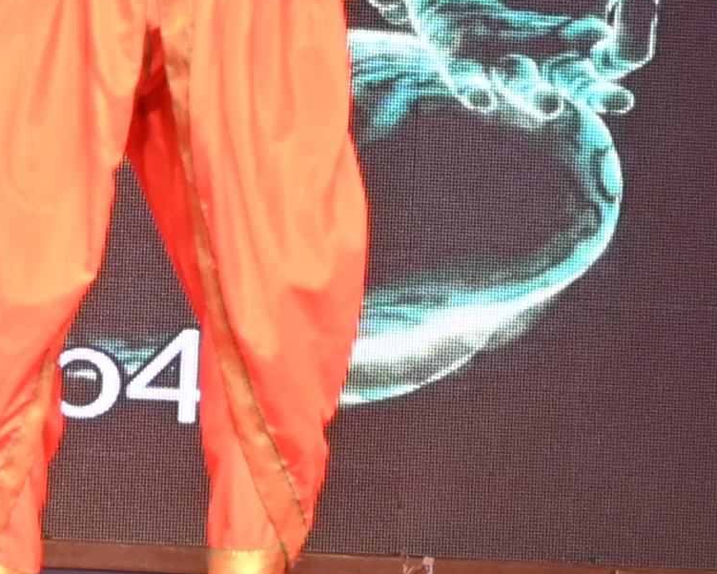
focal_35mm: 528
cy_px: 107
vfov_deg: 2.9
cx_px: 162
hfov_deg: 3.7
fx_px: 11207
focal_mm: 70
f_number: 6.3
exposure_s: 1/200
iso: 1250
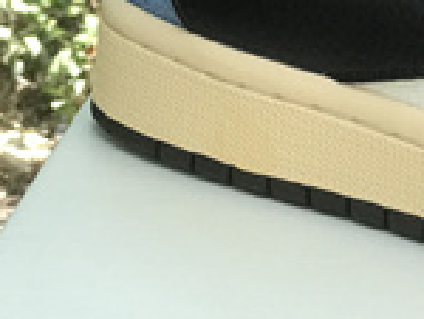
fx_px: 3447
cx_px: 936
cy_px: -281
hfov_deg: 6.7
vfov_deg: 5.2
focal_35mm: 281
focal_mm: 6.6
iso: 20
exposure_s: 1/50
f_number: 2.8
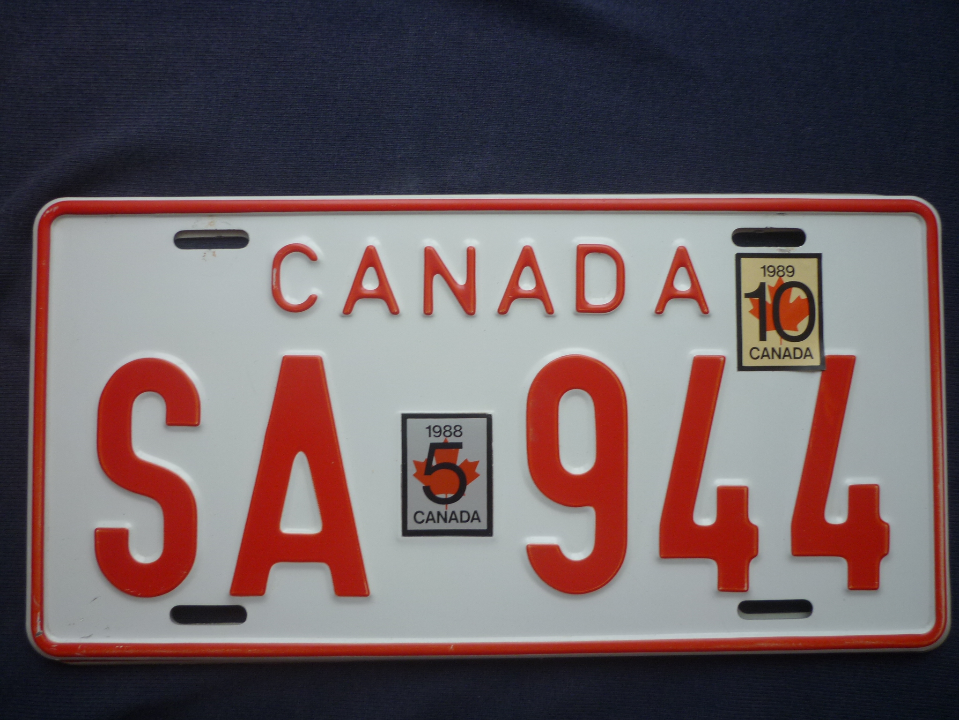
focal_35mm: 33
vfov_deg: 42.9
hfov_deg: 55.4
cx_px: 480
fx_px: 914
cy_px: 360
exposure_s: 1/80
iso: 80
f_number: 2.8
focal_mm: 5.5
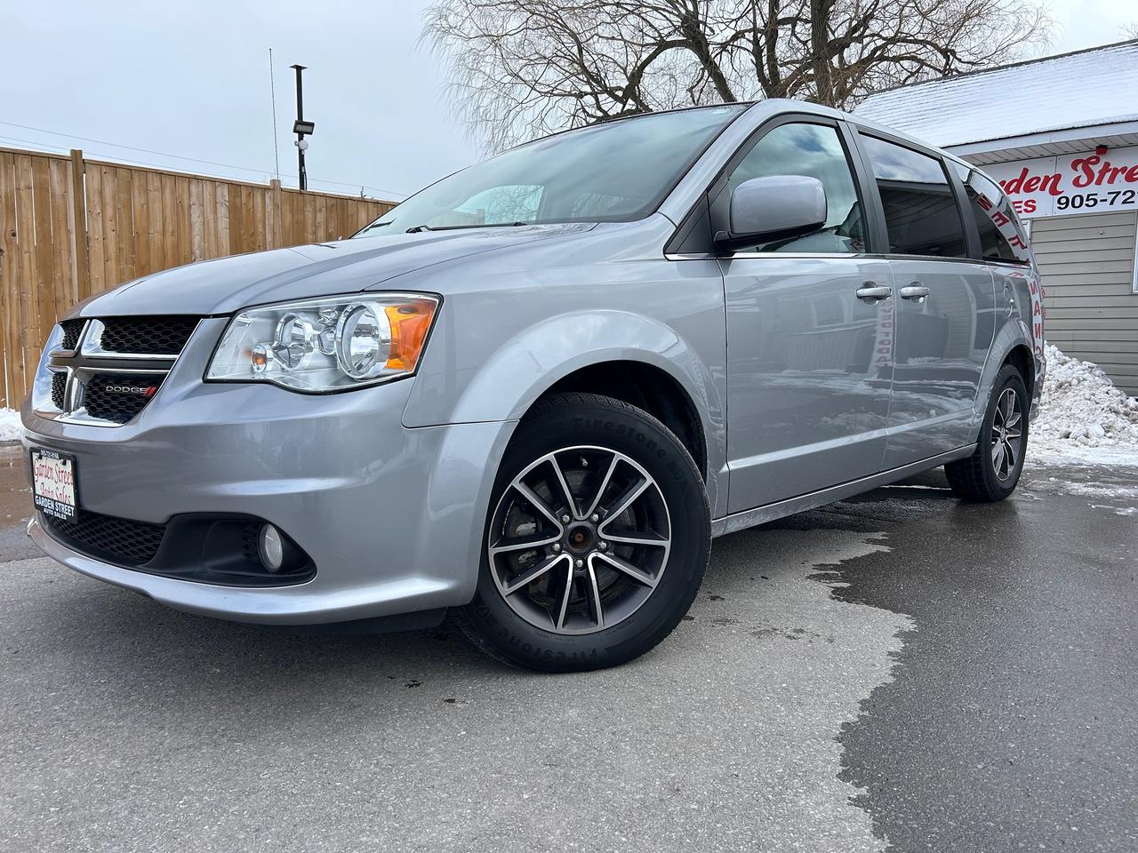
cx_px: 569
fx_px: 855
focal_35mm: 26
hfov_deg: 67.3
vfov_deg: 53.1
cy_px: 426
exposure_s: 1/2632
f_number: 1.5
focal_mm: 5.7
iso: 50
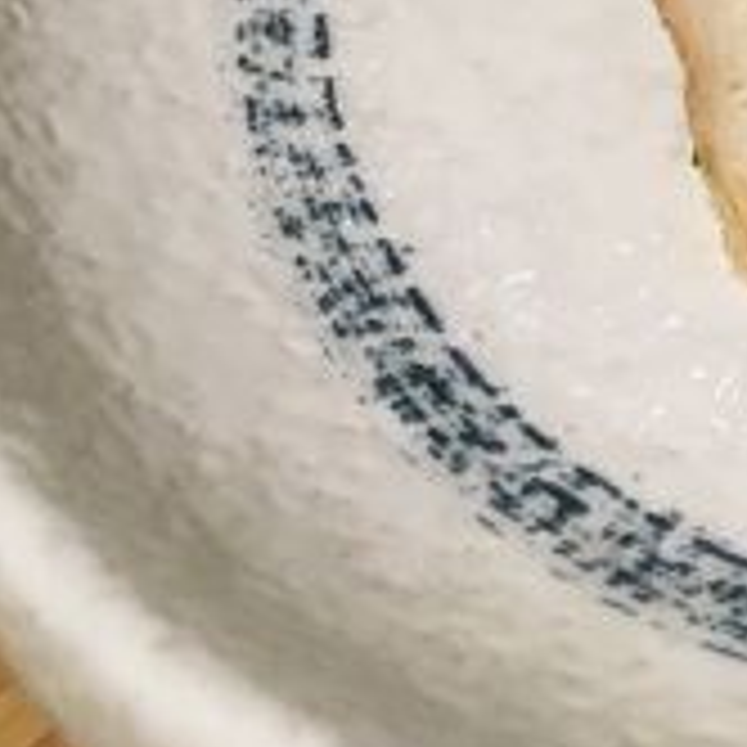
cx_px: 1278
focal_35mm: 108
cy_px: -277
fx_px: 2637
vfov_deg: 15.2
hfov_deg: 14.5
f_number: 2.2
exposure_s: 1/33
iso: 50
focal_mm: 4.15
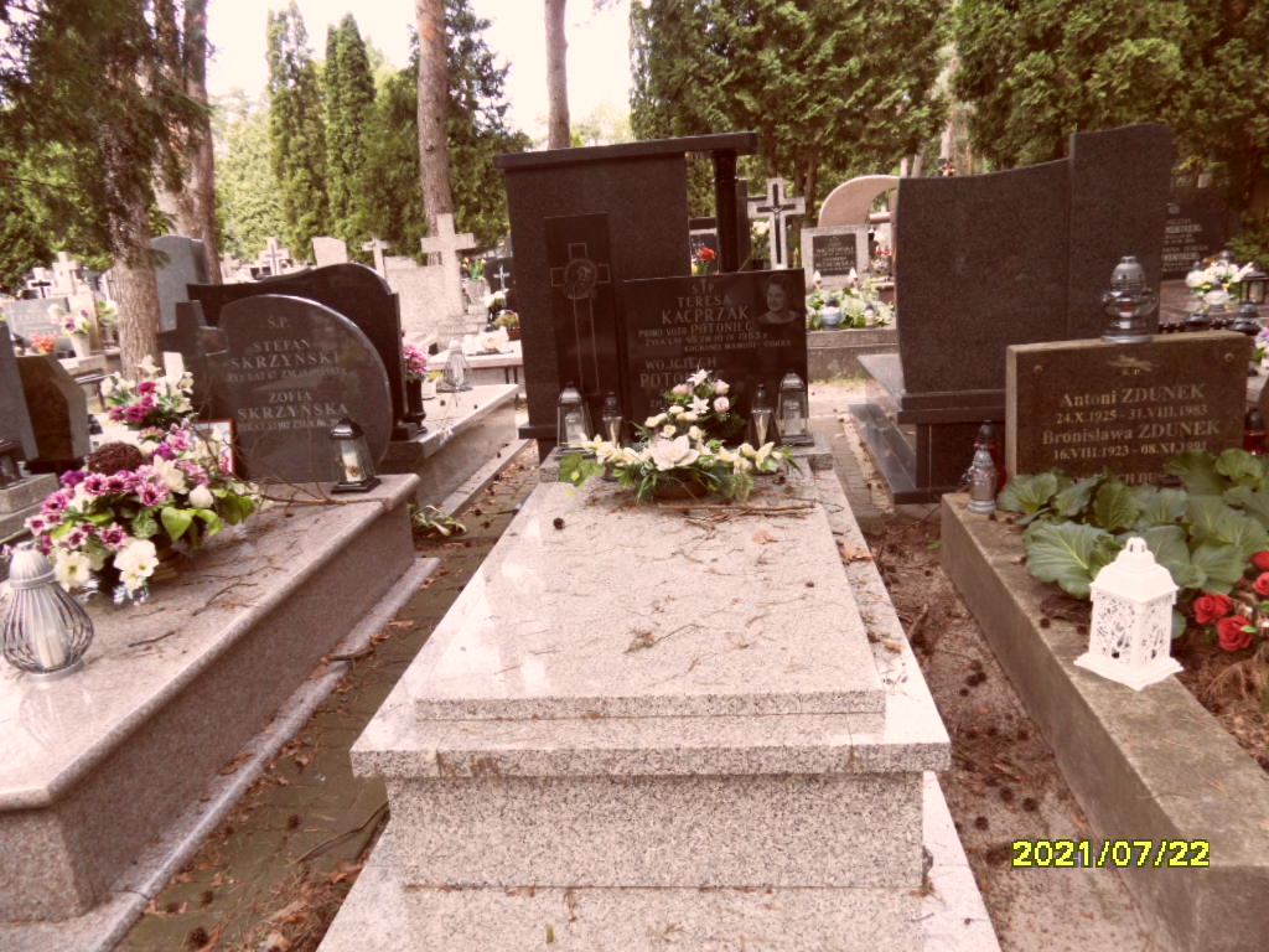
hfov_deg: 71.6
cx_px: 634
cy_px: 476
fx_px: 880
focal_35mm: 24
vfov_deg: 56.8
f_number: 3.2
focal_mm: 3.9
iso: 100
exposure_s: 1/90
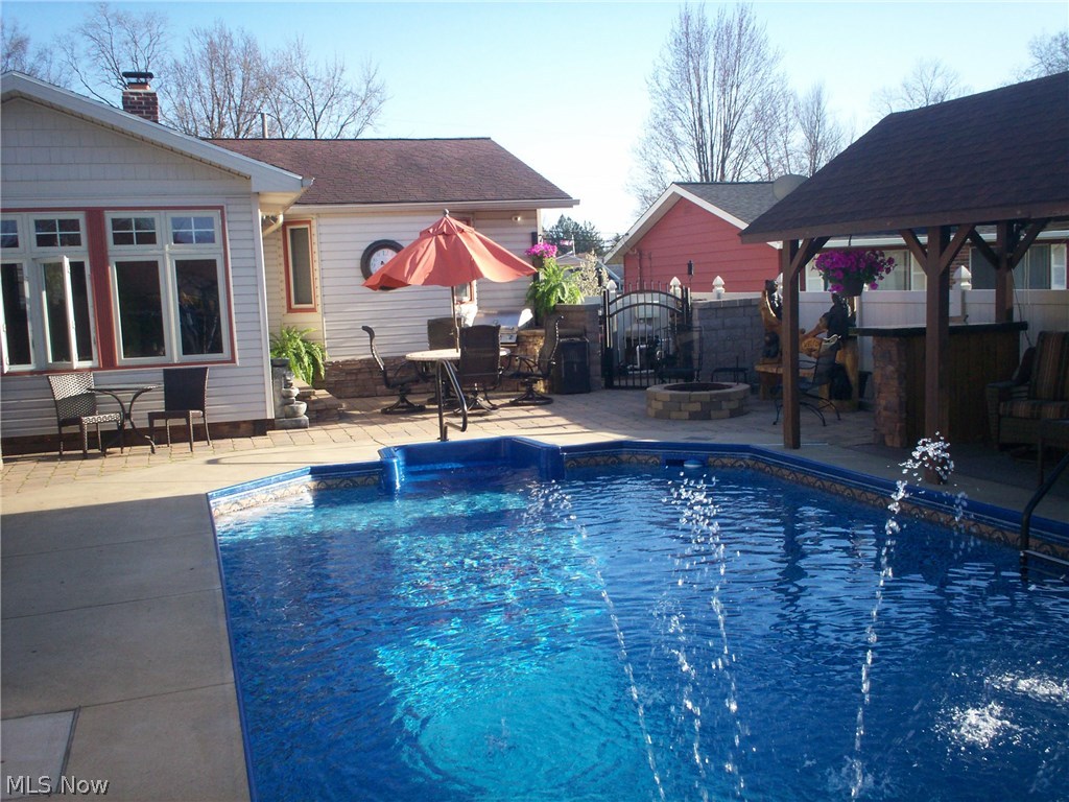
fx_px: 1112
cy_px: 401
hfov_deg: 51.4
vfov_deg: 39.7
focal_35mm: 36
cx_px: 534
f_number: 4.5
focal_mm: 6
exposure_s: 1/222
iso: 100
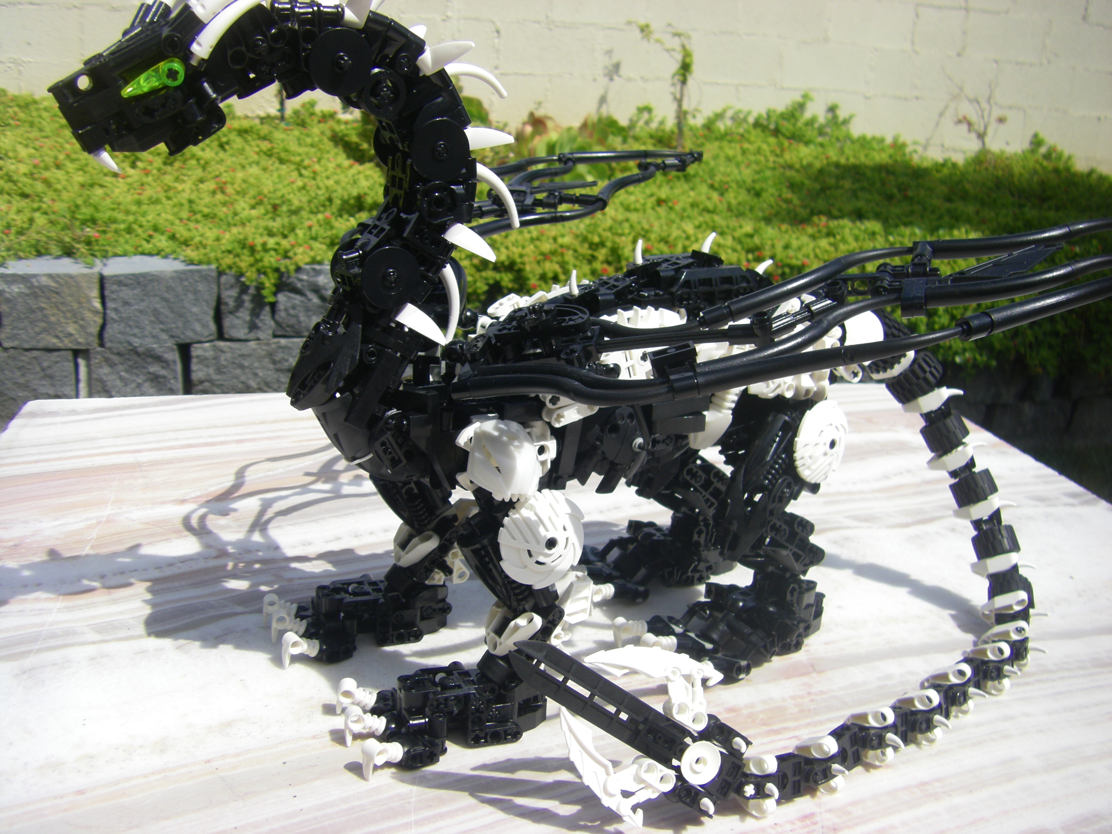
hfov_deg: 49.0
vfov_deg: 37.7
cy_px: 417
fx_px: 1221
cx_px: 556
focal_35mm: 38
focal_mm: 6.3
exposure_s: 1/250
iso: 64
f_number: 7
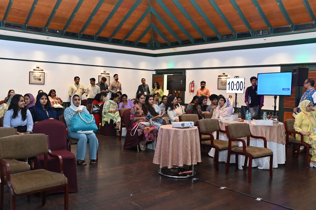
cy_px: 105
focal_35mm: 35
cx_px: 158
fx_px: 307
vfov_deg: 37.8
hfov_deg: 54.4
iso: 1250
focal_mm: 35
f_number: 4
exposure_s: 1/60
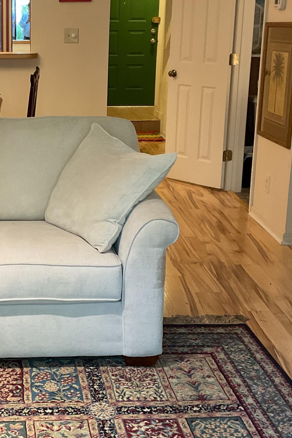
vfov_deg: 33.4
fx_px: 730
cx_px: 32
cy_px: 196
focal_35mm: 60
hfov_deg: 22.1
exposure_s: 1/60
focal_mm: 3
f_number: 1.8
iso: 80
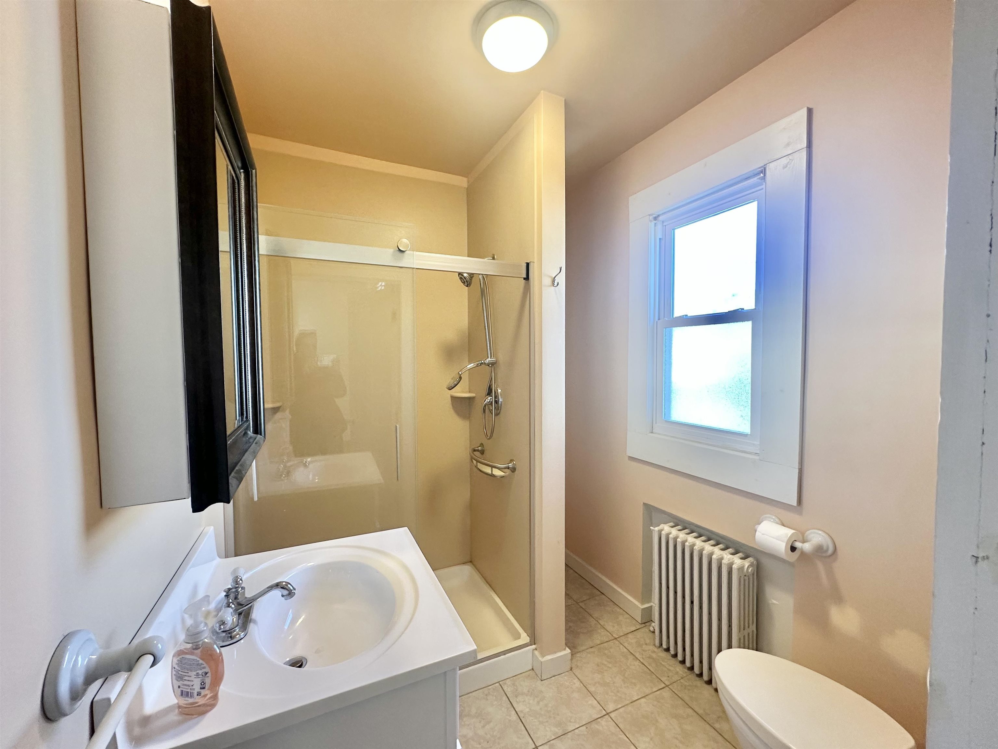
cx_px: 499
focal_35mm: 14
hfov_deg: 102.1
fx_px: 404
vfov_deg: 85.7
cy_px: 374
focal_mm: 2.22
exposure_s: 1/120
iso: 200
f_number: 2.2
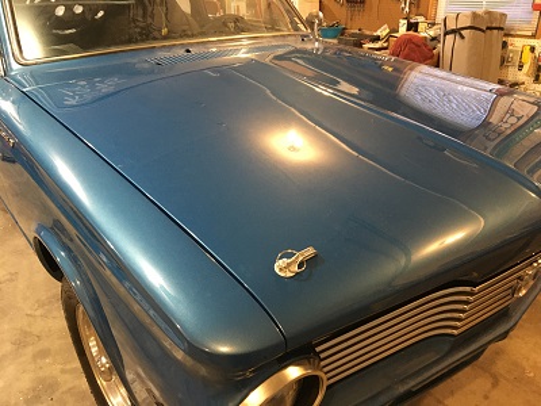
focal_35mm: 29
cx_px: 270
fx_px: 453
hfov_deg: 61.7
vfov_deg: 48.2
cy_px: 203
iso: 200
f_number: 2.2
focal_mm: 4.15
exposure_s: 1/17
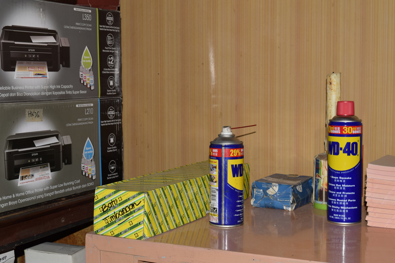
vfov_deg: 22.6
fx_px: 658
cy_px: 132
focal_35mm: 60
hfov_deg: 33.4
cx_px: 198
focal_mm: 40
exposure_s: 1/200
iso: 200
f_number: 13
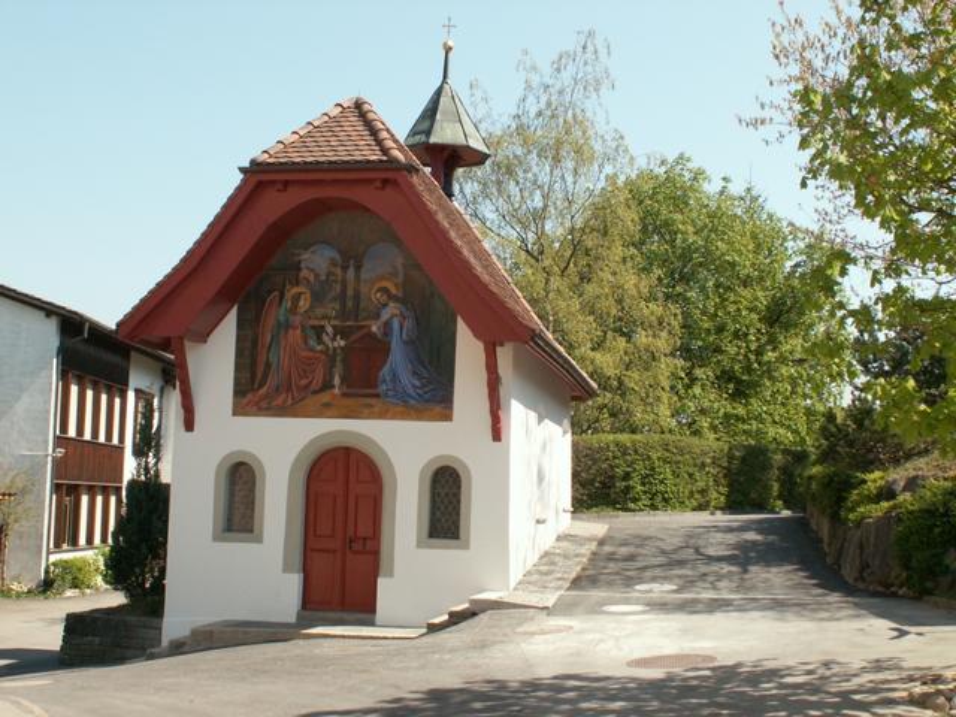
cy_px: 358
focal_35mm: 51
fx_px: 1408
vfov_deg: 28.6
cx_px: 478
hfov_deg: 37.5
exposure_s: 1/160
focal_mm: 8.53
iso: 50
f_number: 5.6
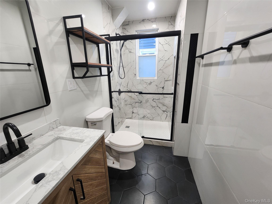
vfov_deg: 89.9
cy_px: 102
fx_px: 102
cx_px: 136
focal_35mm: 13
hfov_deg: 106.2
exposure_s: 1/60
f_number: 2.2
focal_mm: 2.2
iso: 320
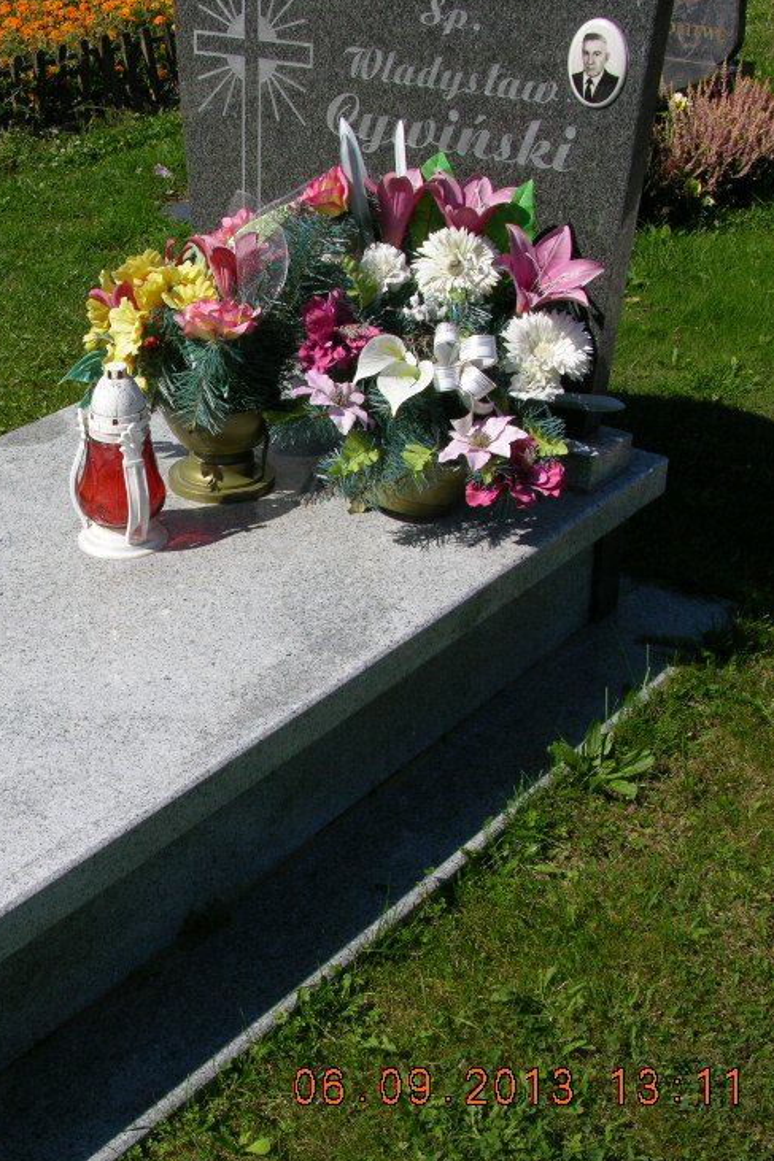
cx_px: 59
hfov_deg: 25.5
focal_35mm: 51
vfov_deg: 38.9
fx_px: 1645
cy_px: 605
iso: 50
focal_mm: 8.9
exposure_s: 1/290
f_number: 7.1
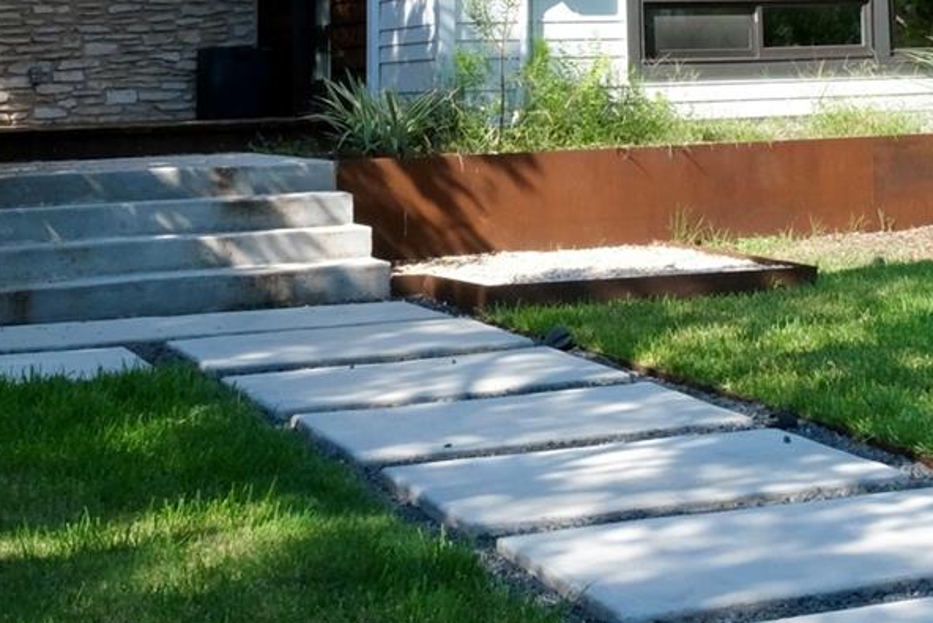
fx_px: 2151
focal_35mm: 83
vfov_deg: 15.6
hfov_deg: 23.9
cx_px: 810
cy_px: -198
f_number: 16
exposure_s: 1/250
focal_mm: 16
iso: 1250
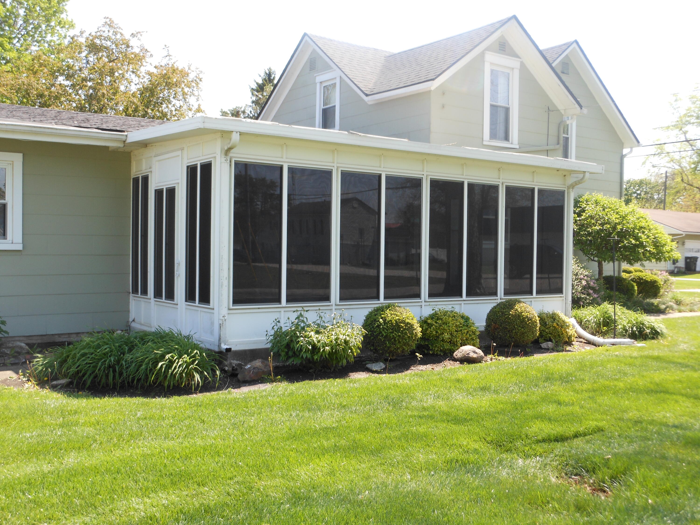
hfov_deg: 47.9
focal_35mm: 39
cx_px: 350
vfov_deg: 36.8
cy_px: 262
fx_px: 789
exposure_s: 1/160
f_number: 4.3
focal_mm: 6.9
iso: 80
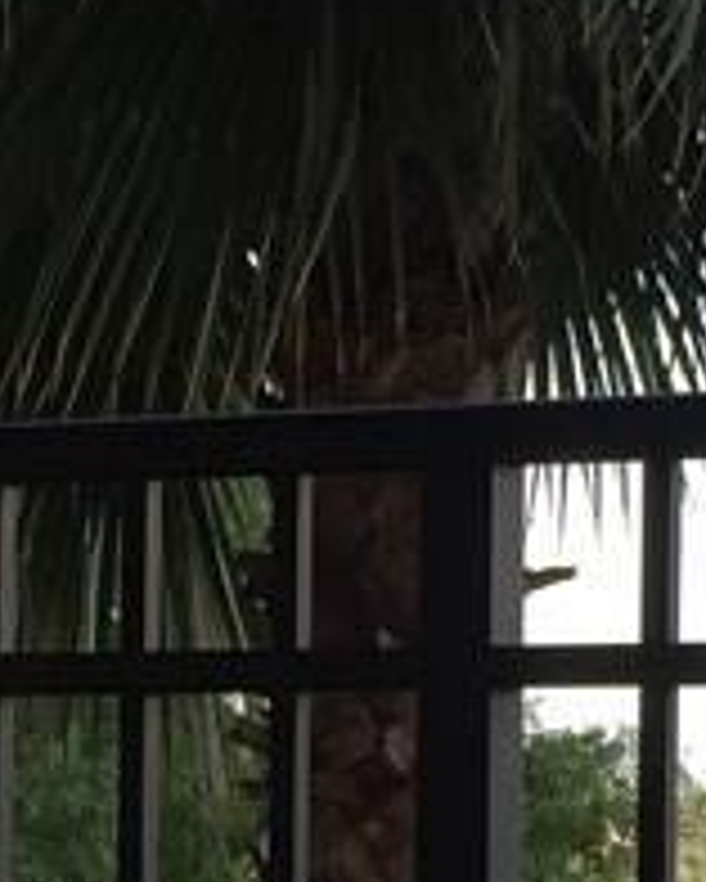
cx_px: 283
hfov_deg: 10.4
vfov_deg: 12.9
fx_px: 3863
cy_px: 878
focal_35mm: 148
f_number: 2.2
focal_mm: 4.15
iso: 40
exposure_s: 1/719
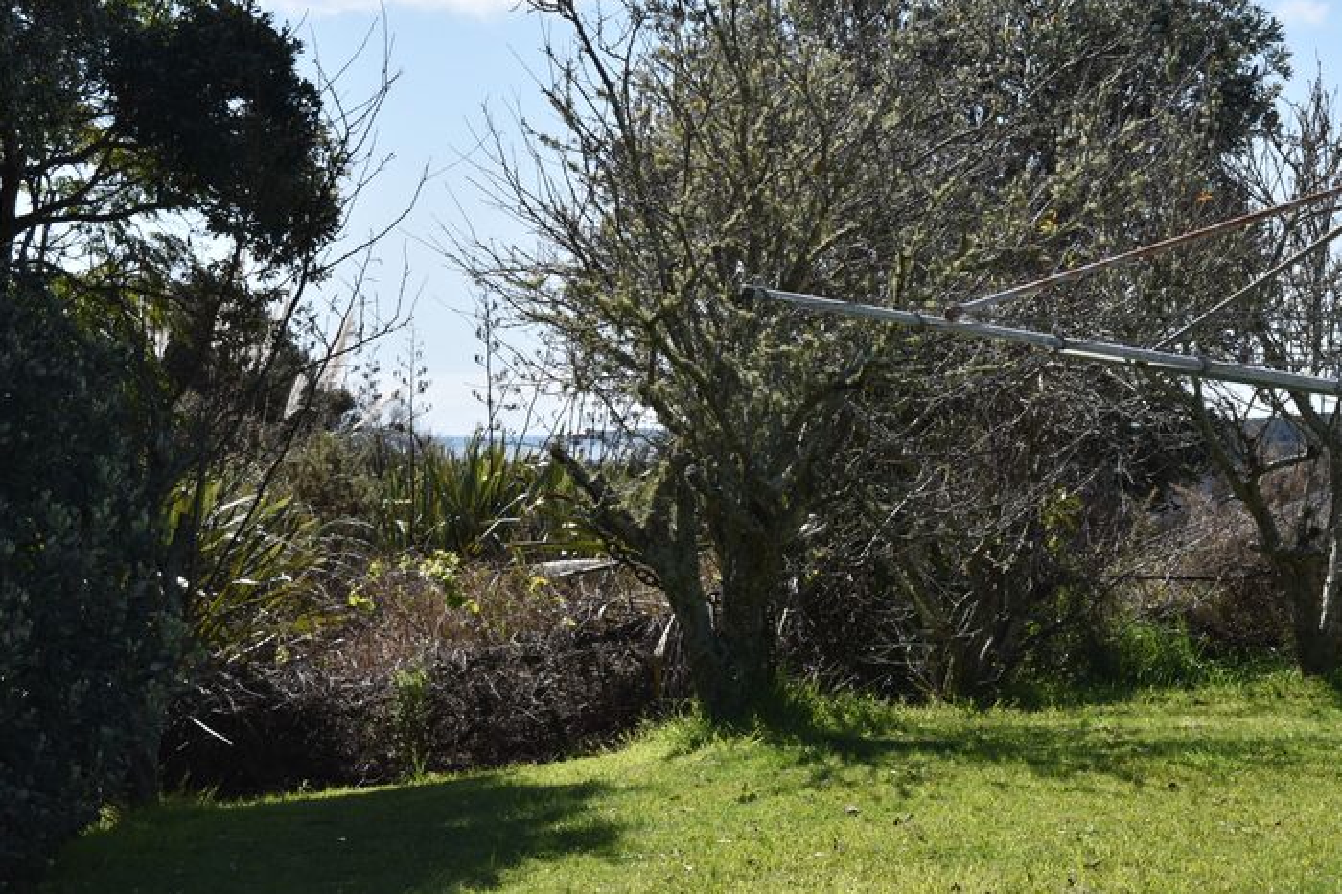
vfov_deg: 15.1
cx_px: 659
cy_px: 422
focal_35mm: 91
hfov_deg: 22.5
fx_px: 3374
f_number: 9
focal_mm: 55
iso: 100
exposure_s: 1/200
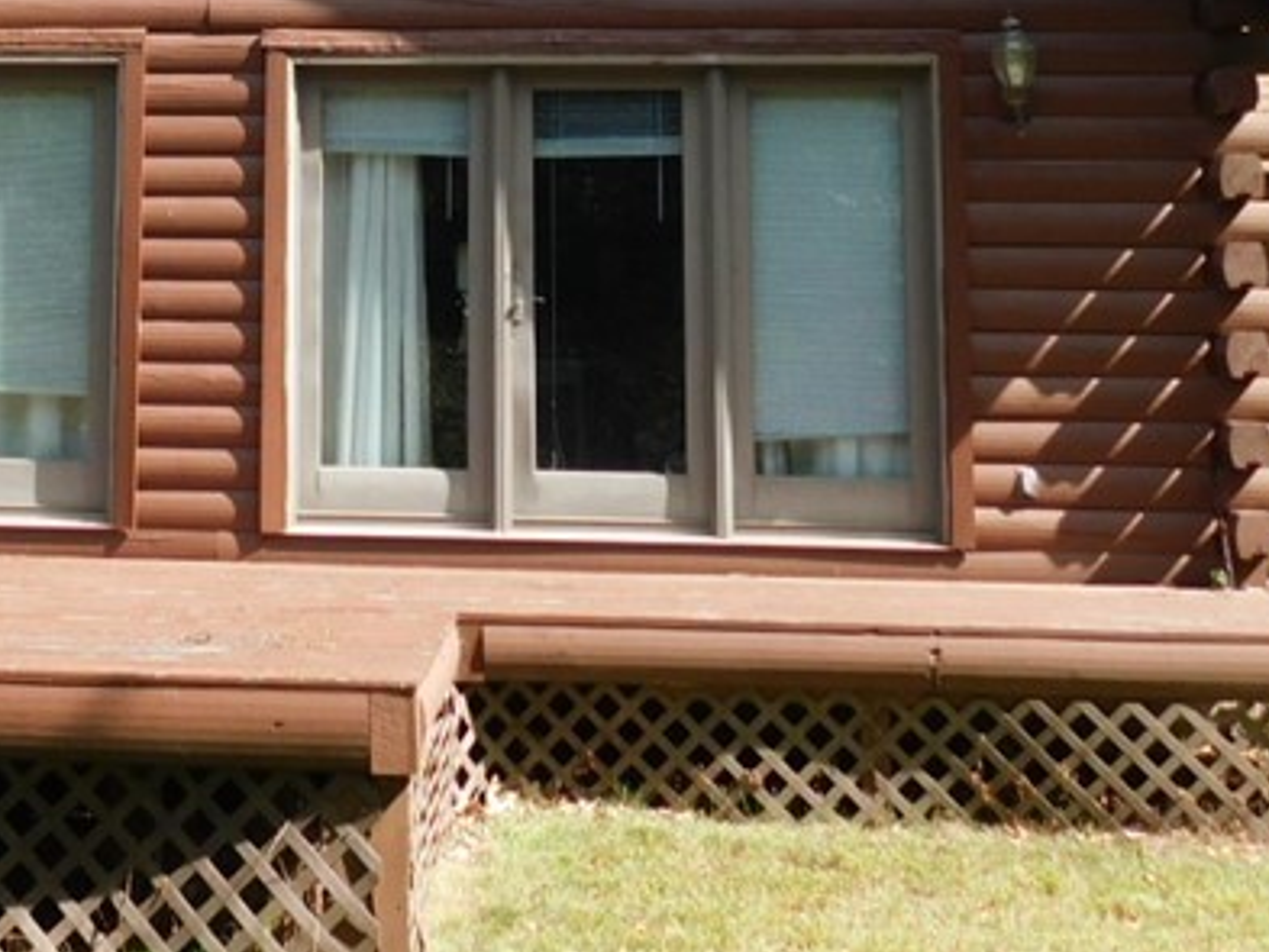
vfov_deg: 19.4
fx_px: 2677
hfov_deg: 26.0
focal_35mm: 73
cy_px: -68
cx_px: 181
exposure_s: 1/400
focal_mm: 4.9
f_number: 3.2
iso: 125
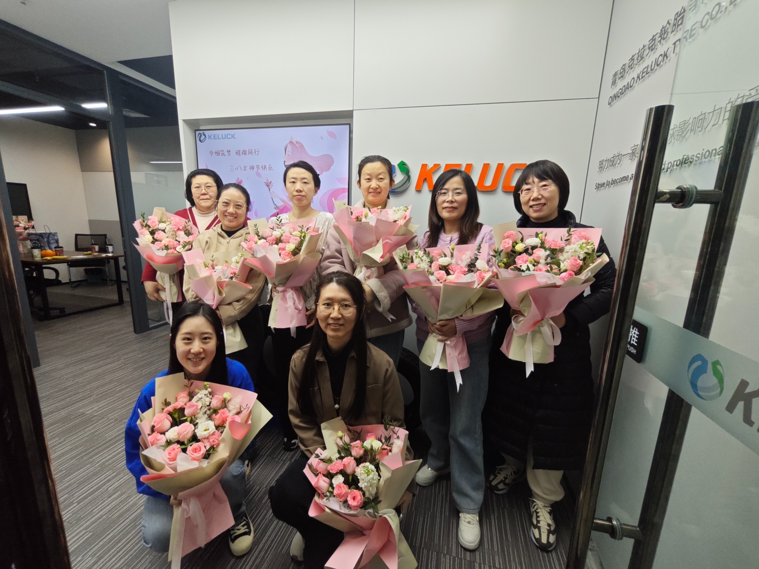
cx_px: 380
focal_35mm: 15
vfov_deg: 81.7
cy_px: 284
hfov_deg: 98.2
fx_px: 329
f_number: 2.2
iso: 160
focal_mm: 1.91
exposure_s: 1/100
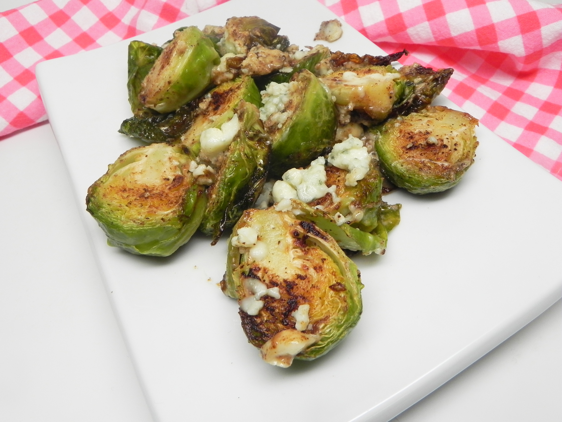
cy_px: 211
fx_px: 471
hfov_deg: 61.7
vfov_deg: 48.2
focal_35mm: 29
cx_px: 281
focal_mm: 5.2
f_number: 5
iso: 239
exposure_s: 1/30.3
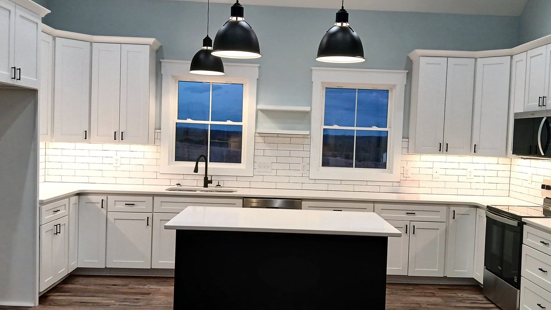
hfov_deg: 56.6
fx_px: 511
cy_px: 165
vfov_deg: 33.7
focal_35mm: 35
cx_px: 295
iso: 80
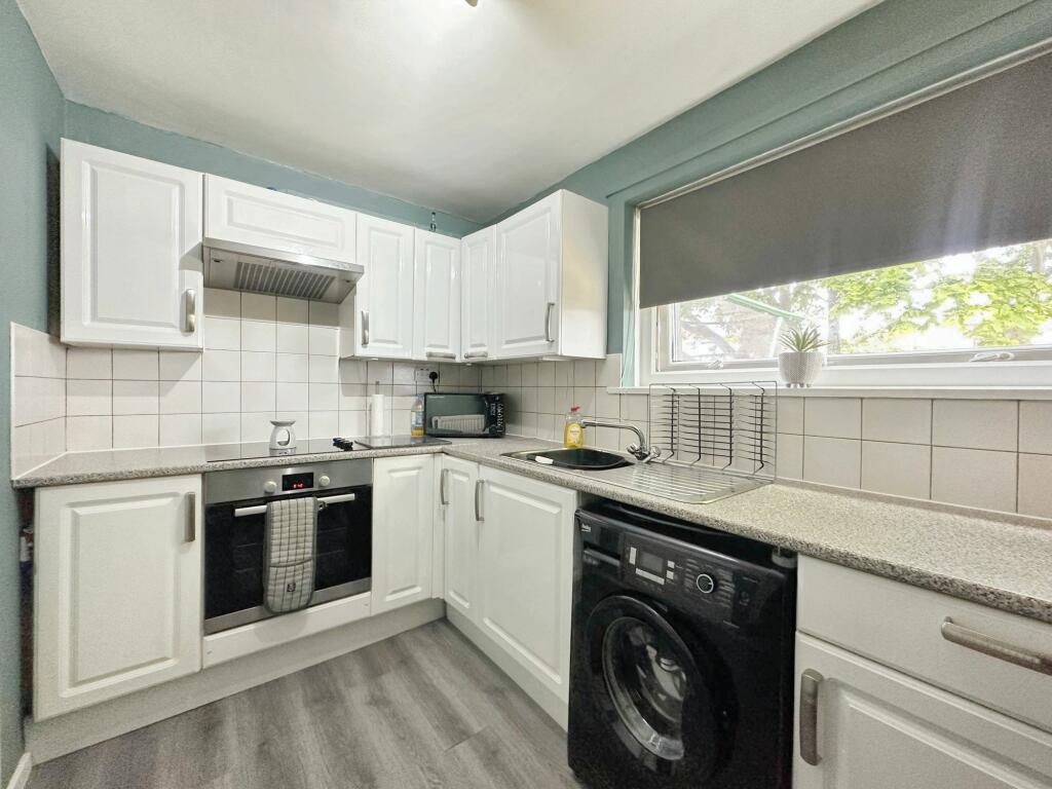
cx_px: 526
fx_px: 425
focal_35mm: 14
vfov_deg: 85.7
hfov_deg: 102.1
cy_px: 394
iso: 250
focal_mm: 2.2
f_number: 2.2
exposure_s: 1/99
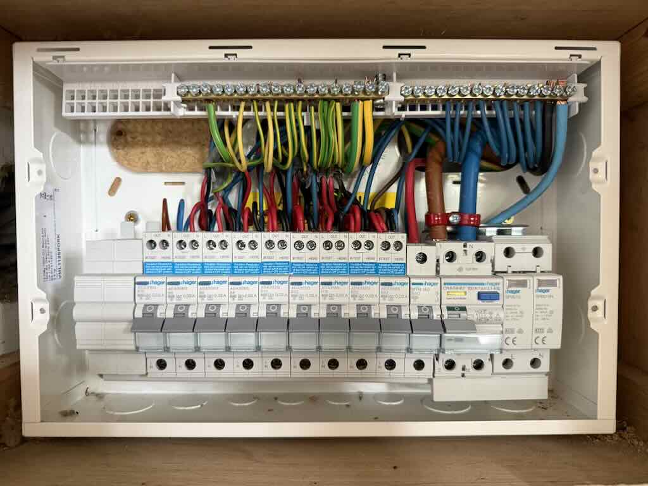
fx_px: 449
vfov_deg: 56.8
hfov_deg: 71.6
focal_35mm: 24
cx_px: 324
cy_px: 243
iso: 500
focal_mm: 6.76
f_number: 1.78
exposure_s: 1/60
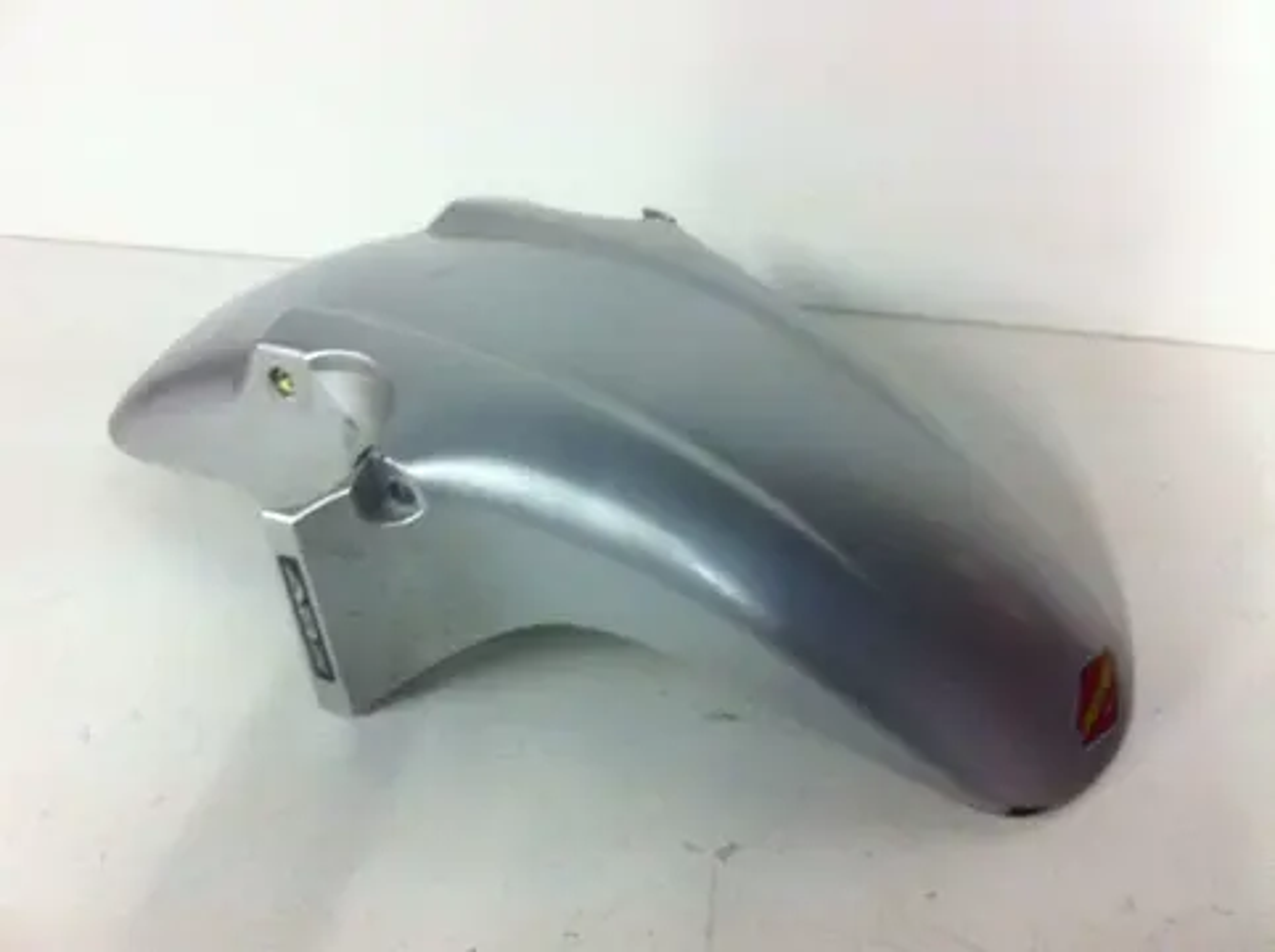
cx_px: 638
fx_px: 1287
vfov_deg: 40.6
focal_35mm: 35
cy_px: 476
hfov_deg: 52.7
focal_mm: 3.85
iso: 250
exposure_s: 1/15
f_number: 2.8
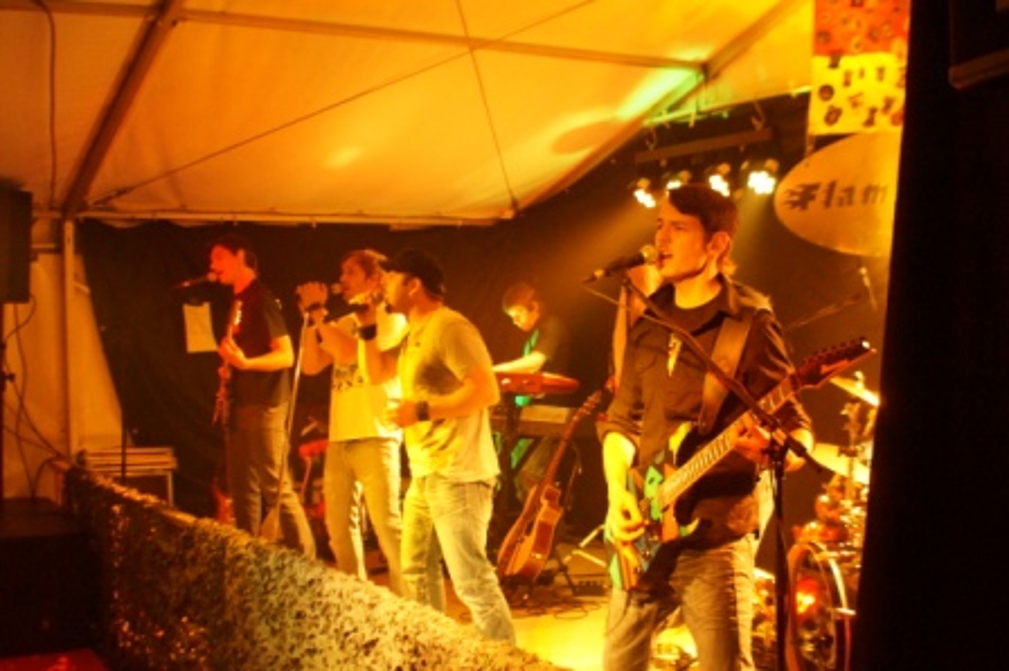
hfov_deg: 46.4
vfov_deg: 31.8
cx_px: 504
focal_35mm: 42
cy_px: 336
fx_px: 1176
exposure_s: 1/30
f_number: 3.5
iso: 3200
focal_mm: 28
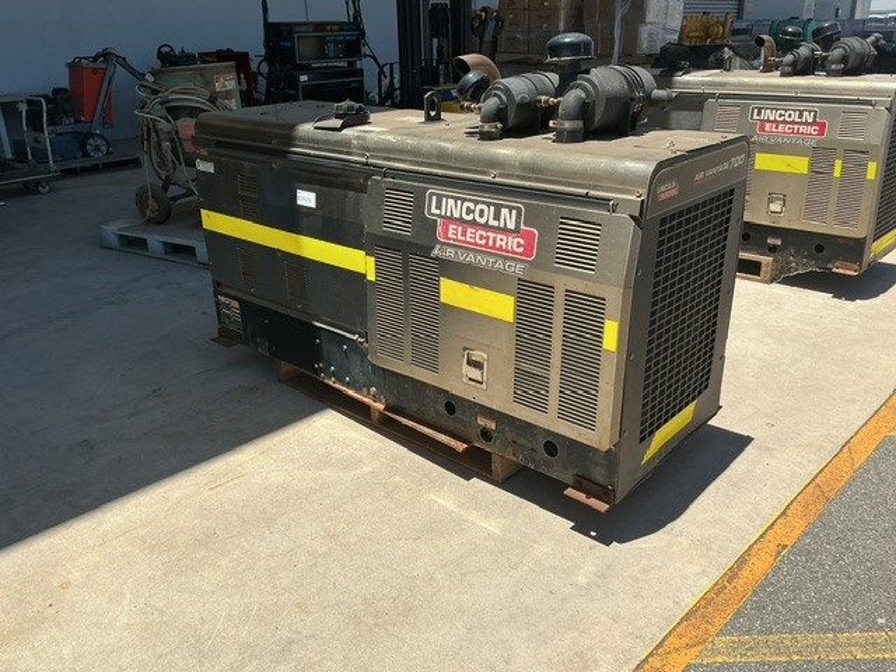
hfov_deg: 61.7
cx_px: 448
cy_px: 336
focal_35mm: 29
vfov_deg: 48.2
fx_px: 751
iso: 25
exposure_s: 1/2141
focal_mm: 3
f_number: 1.8
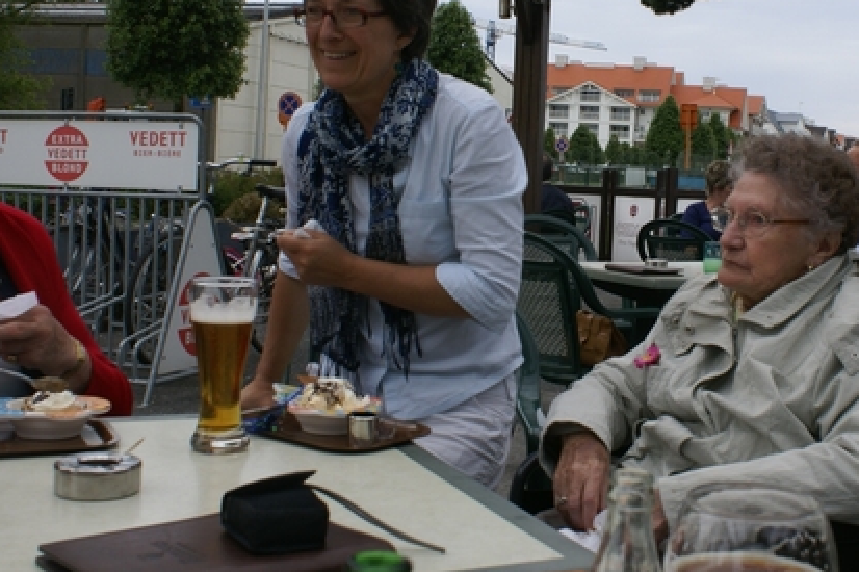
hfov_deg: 40.4
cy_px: 198
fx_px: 1145
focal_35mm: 48
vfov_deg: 27.9
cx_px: 597
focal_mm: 22
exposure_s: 1/125
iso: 100
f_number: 10
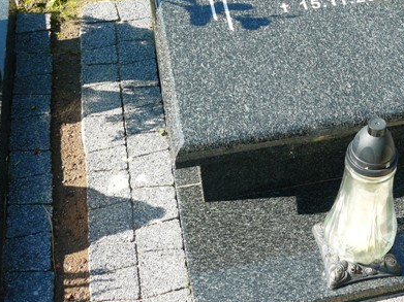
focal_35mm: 59
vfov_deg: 24.4
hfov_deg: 32.4
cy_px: 64
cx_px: 275
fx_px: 688
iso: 100
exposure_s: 1/200
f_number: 4
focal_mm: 6
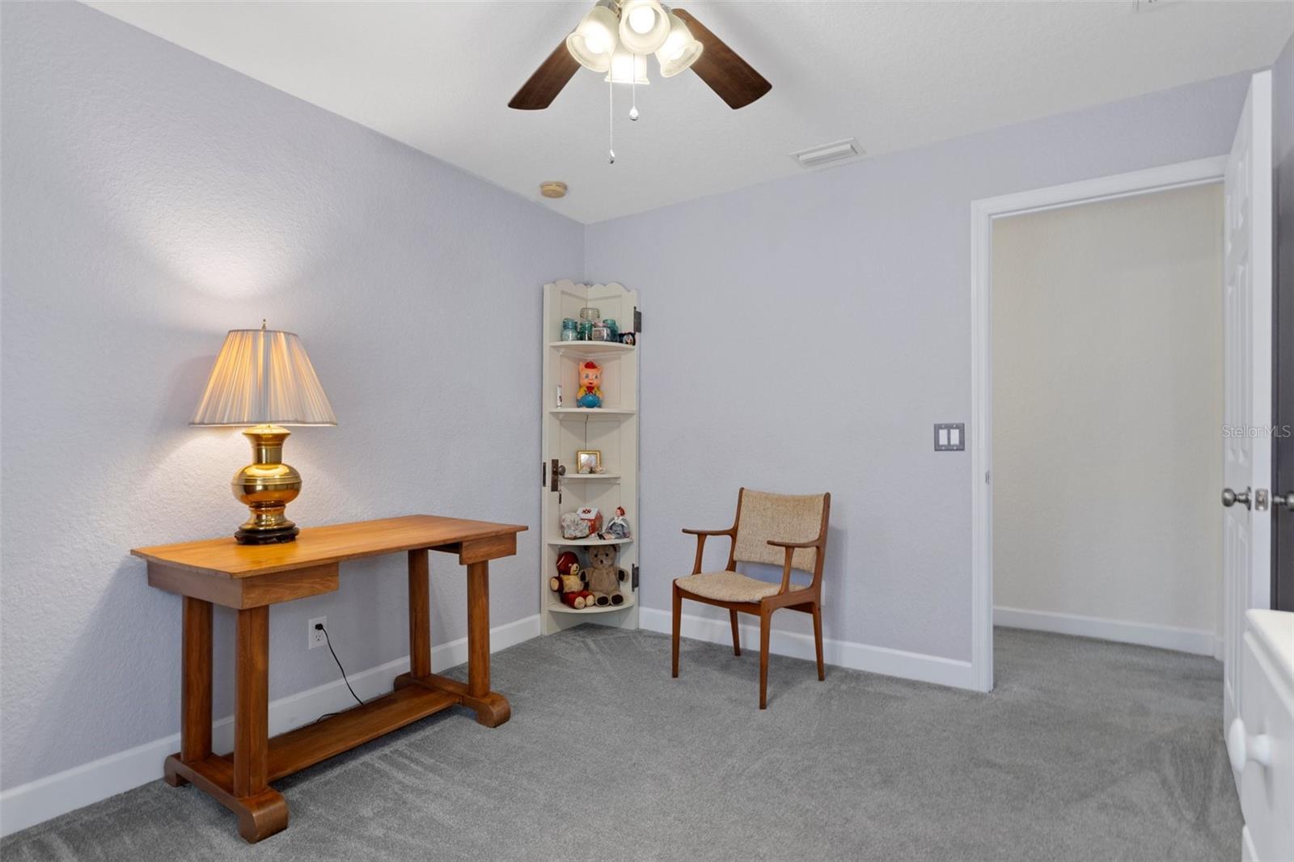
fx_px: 647
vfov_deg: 67.4
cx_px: 647
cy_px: 431
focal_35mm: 18
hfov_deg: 90.0
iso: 320
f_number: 8
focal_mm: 12
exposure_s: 1
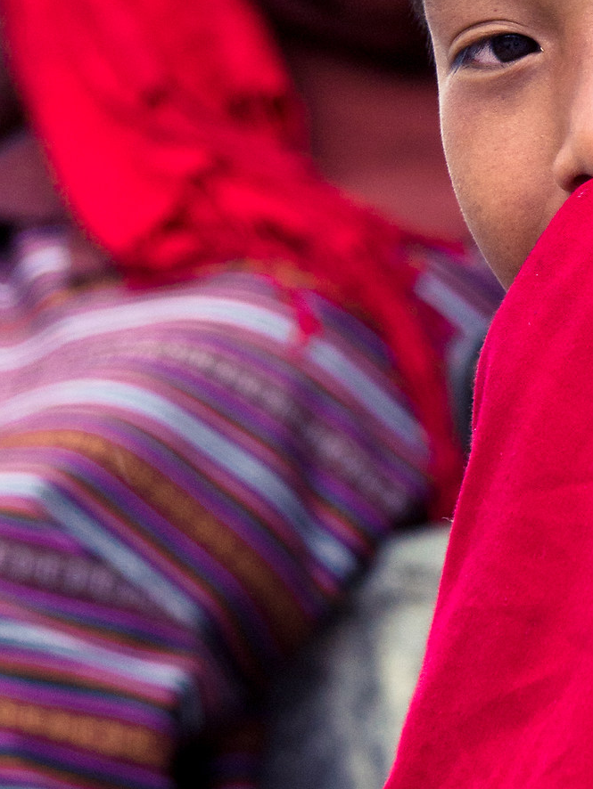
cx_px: 752
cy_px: 554
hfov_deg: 3.3
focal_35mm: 444
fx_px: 10137
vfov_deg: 4.5
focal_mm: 82
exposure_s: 1/200
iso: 200
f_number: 5
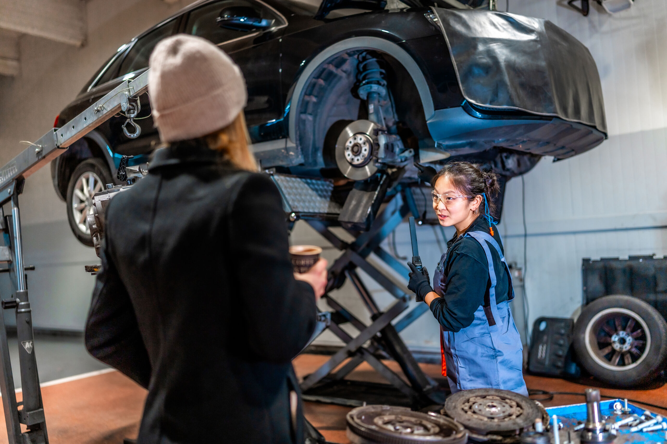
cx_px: 334
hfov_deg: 54.4
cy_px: 222
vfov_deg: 37.9
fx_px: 648
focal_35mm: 35
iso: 320
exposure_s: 1/500
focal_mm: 35
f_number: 1.4
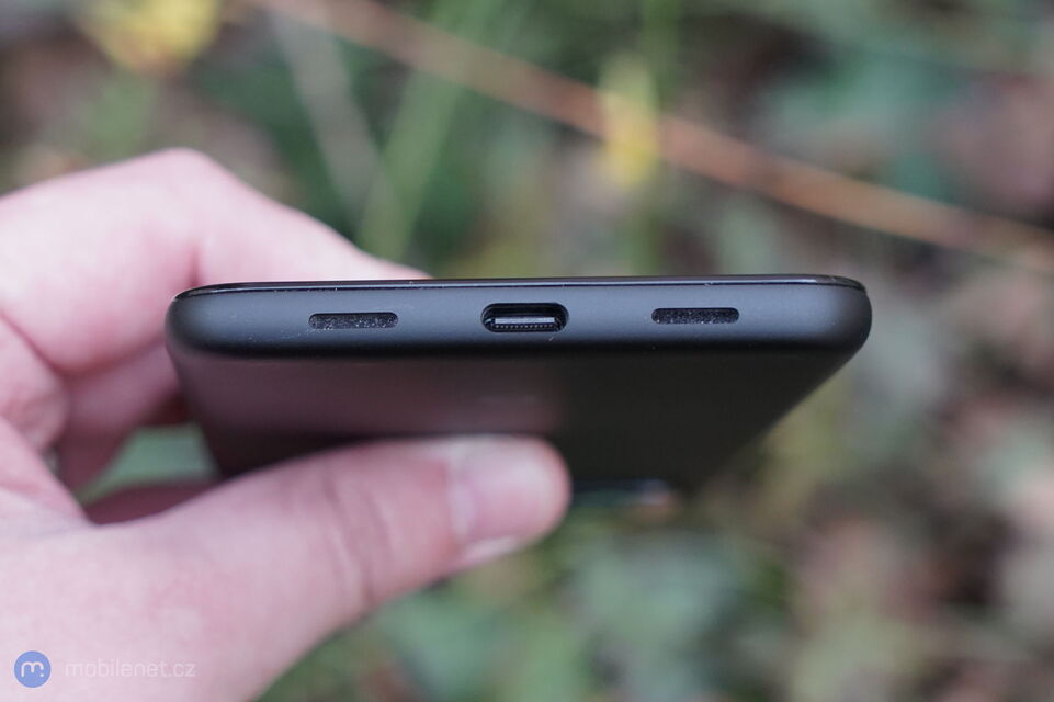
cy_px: 351
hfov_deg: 32.4
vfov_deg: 21.9
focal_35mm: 62
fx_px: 1814
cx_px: 527
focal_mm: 62
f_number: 6.3
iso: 2000
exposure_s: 1/200
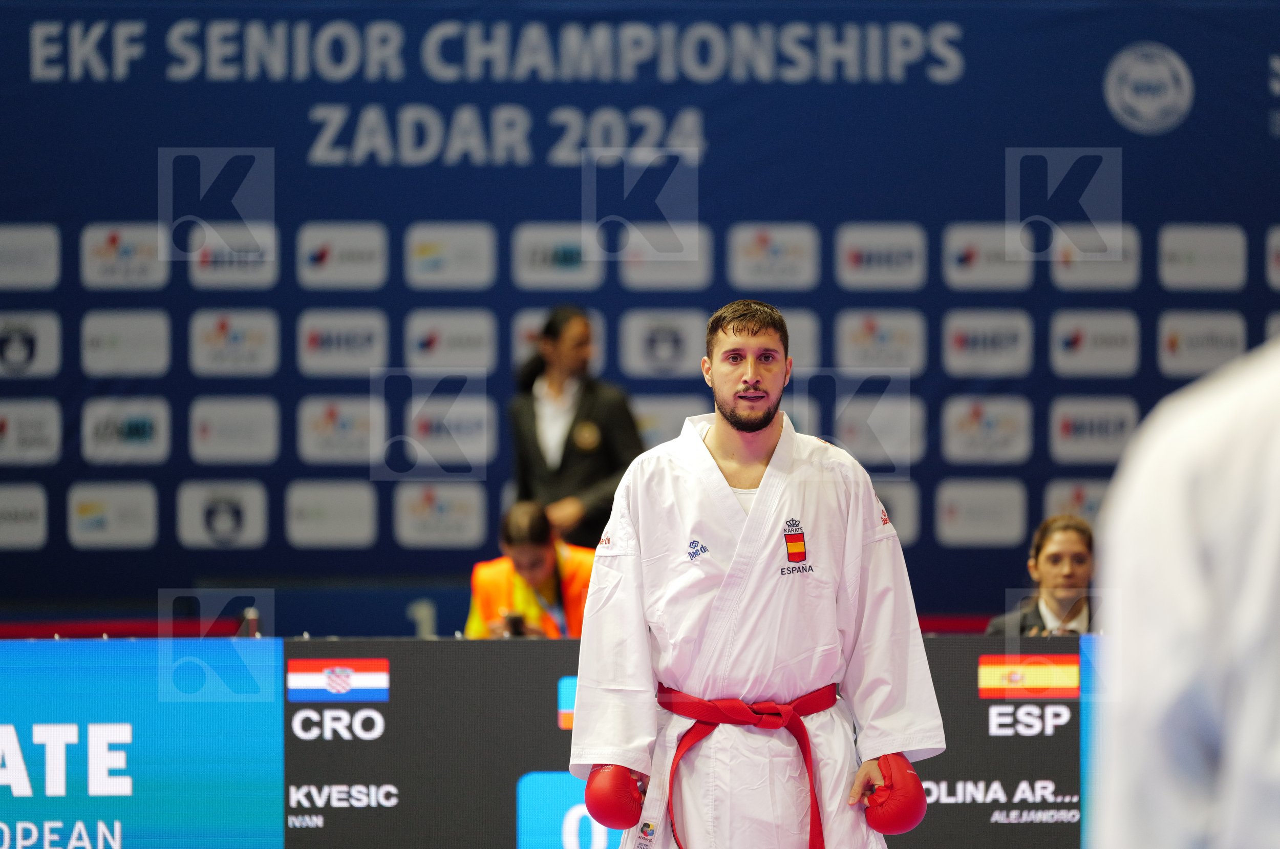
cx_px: 640
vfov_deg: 6.8
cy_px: 424
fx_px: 7099
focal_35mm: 200
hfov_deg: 10.3
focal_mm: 200
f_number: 2.8
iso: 3200
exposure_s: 1/1000
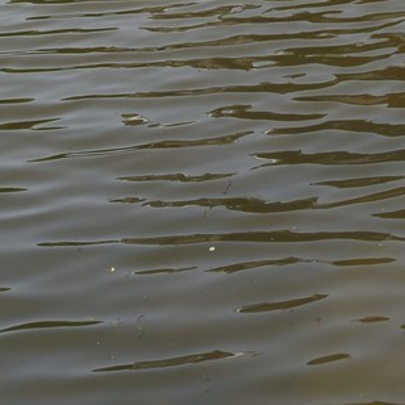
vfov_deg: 10.8
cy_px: -525
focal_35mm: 141
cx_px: 565
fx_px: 1866
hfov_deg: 11.9
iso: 200
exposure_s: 1/200
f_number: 14
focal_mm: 32
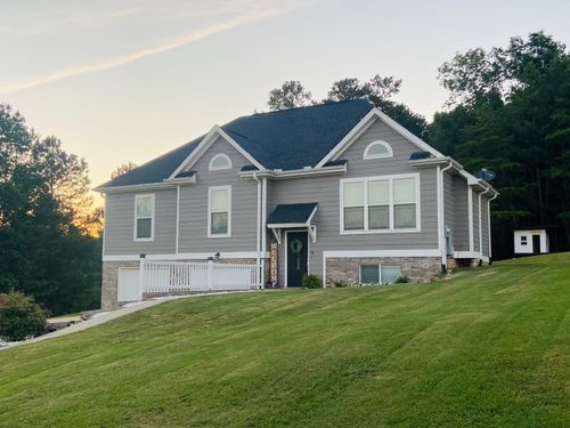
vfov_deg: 53.1
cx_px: 285
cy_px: 214
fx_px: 428
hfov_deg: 67.3
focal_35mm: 26
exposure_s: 1/121
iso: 40
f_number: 1.8
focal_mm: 4.25
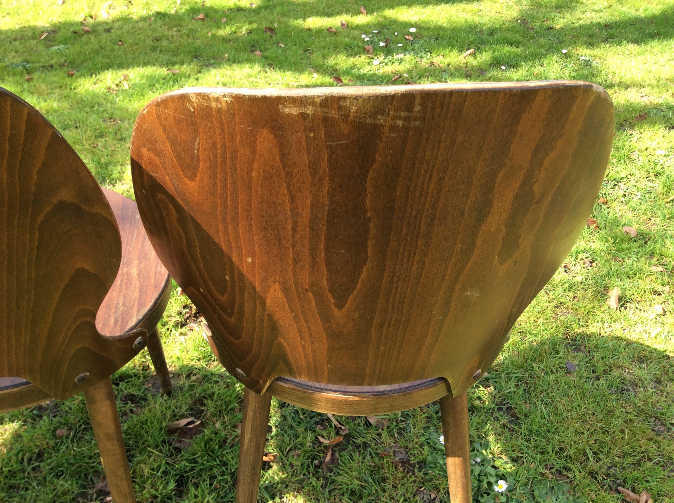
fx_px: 622
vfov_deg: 44.1
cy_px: 252
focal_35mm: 32
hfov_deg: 56.9
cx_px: 337
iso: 32
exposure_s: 1/146
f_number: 2.4
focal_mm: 3.3
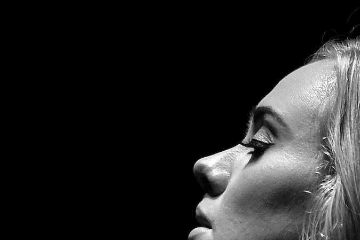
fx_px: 10677
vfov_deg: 1.3
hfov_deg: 1.9
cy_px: 207
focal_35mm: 1068
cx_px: 177
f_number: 3.2
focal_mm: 400
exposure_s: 1/250
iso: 1000
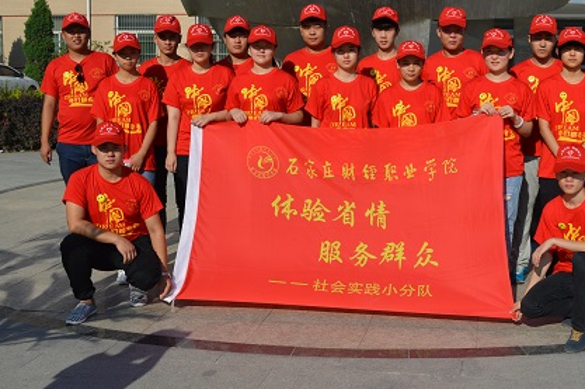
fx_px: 844
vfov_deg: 25.9
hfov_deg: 37.9
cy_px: 153
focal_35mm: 52
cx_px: 375
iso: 100
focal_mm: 24
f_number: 9
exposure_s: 1/320
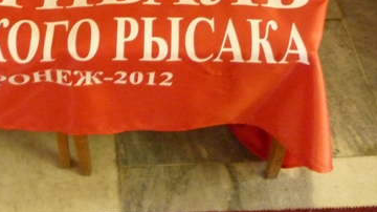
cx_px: 88
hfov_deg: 32.2
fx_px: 639
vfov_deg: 17.9
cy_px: -36
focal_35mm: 64
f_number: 2.8
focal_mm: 5.5
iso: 800
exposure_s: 1/15
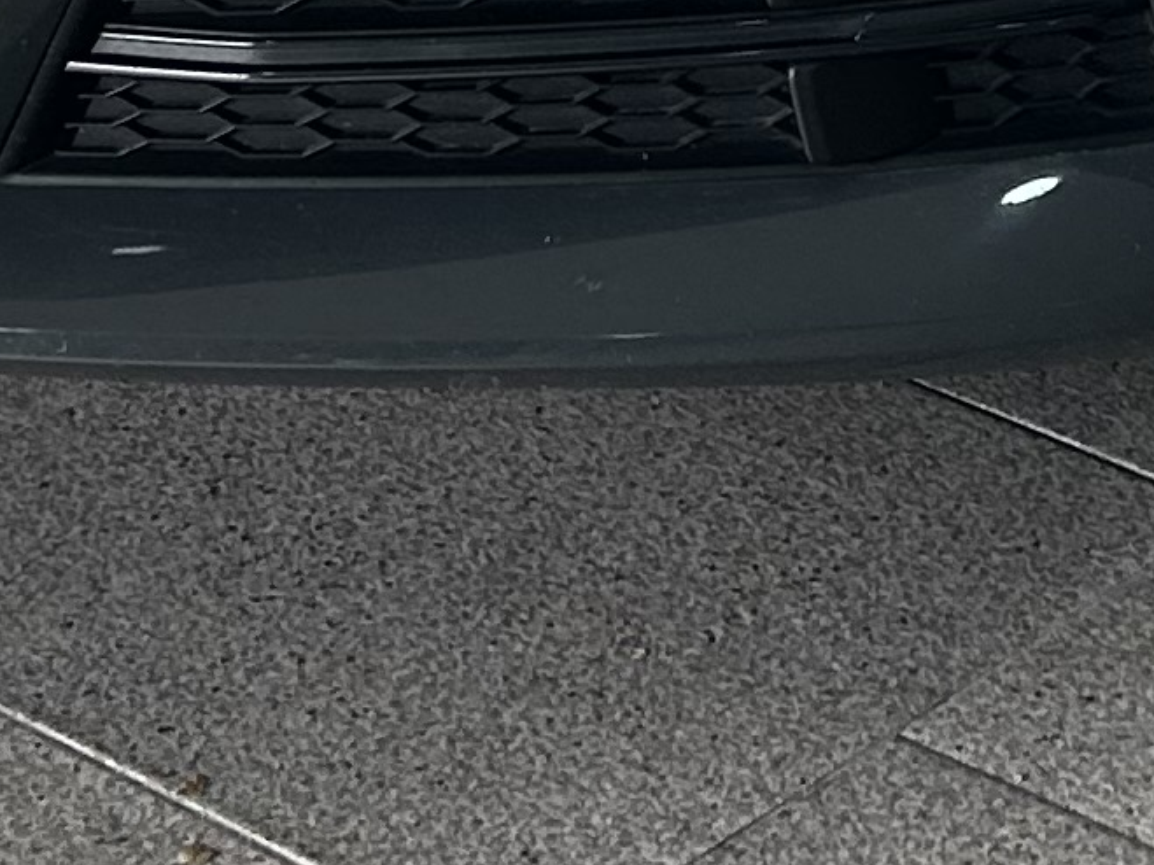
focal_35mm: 159
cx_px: 953
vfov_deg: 8.6
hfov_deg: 12.4
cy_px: -1128
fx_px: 5300
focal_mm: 5.7
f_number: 1.5
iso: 80
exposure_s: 1/379
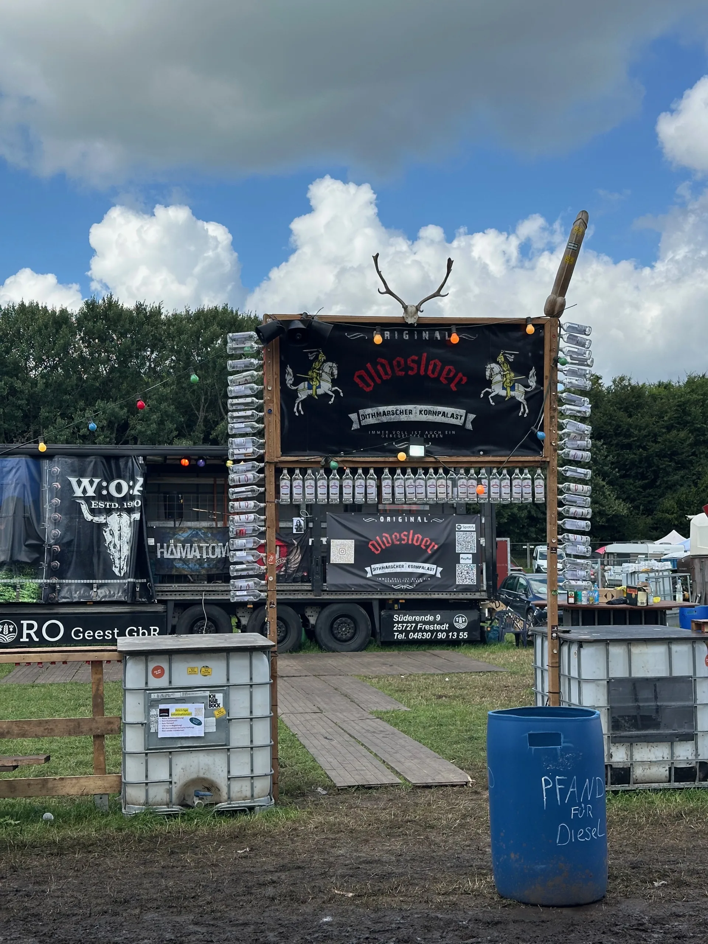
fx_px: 1309
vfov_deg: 39.7
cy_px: 472
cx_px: 354
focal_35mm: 48
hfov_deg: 30.3
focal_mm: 6.86
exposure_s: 1/3472
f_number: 1.78
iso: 64
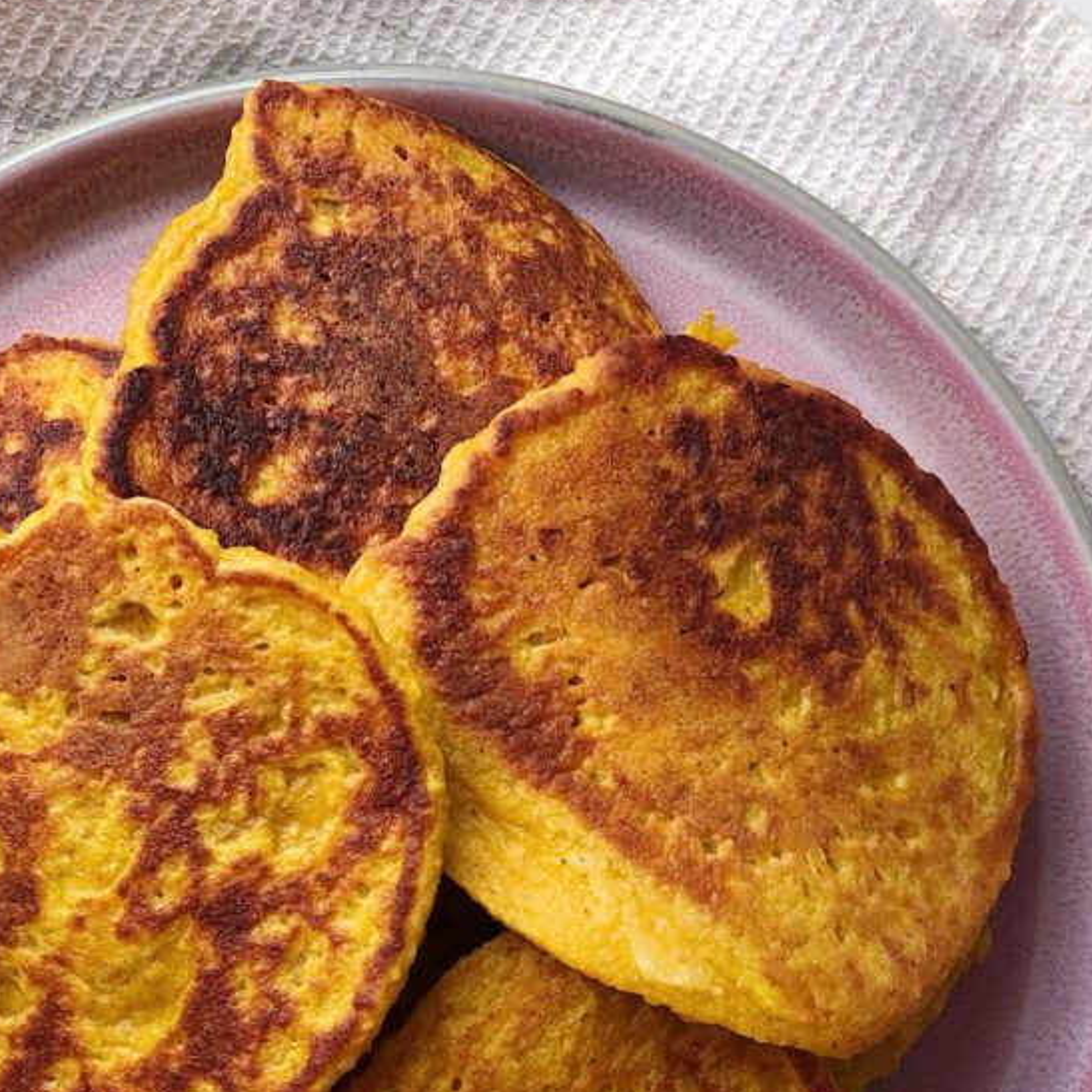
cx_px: 555
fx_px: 3069
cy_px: 529
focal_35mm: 86
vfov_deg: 20.2
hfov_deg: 20.2
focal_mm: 6
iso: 16
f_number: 2.4
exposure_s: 1/120
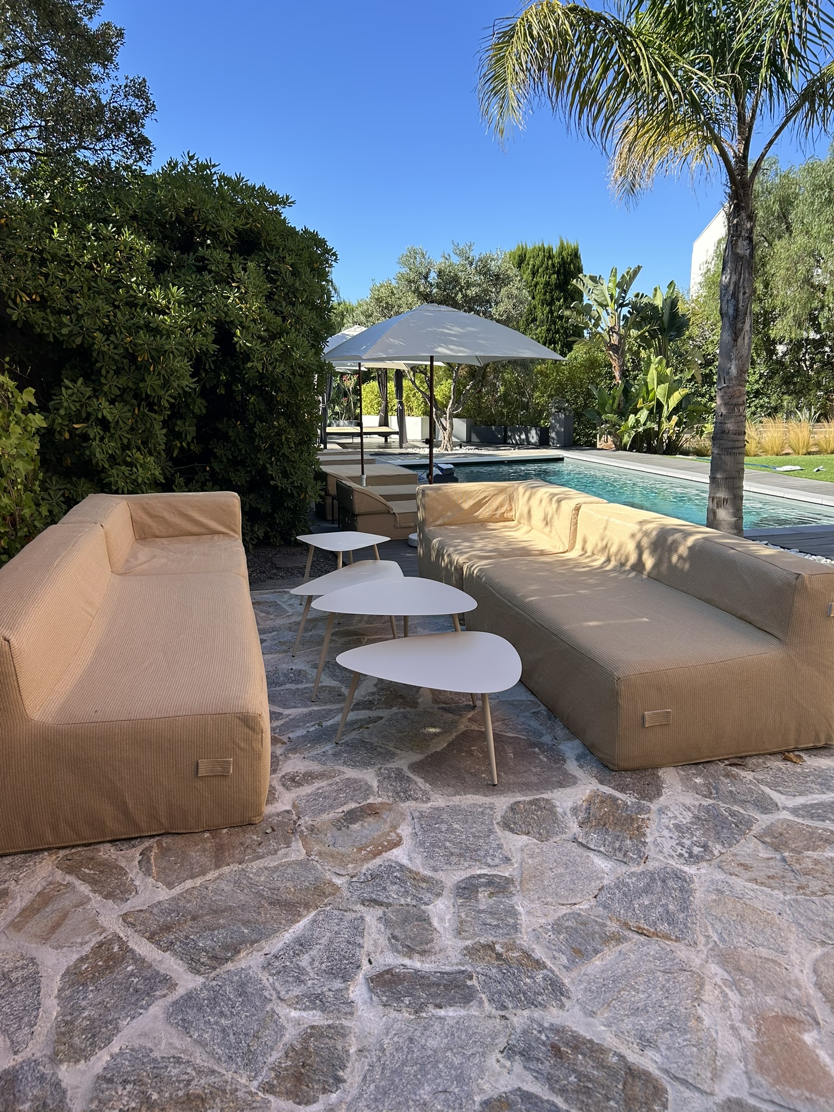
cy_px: 556
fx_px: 835
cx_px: 417
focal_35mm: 26
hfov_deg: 53.1
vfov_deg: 67.3
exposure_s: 1/1449
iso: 50
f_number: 1.5
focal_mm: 5.7
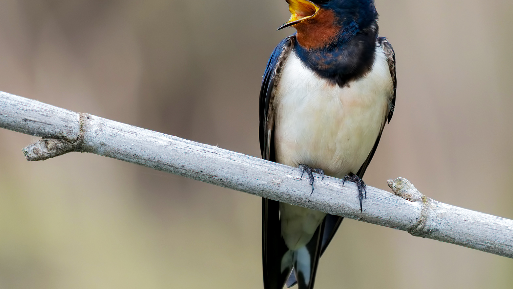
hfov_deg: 3.4
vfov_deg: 1.9
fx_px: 8747
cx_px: 254
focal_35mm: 643
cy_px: 90
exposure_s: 1/400
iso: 500
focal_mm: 400
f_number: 5.6
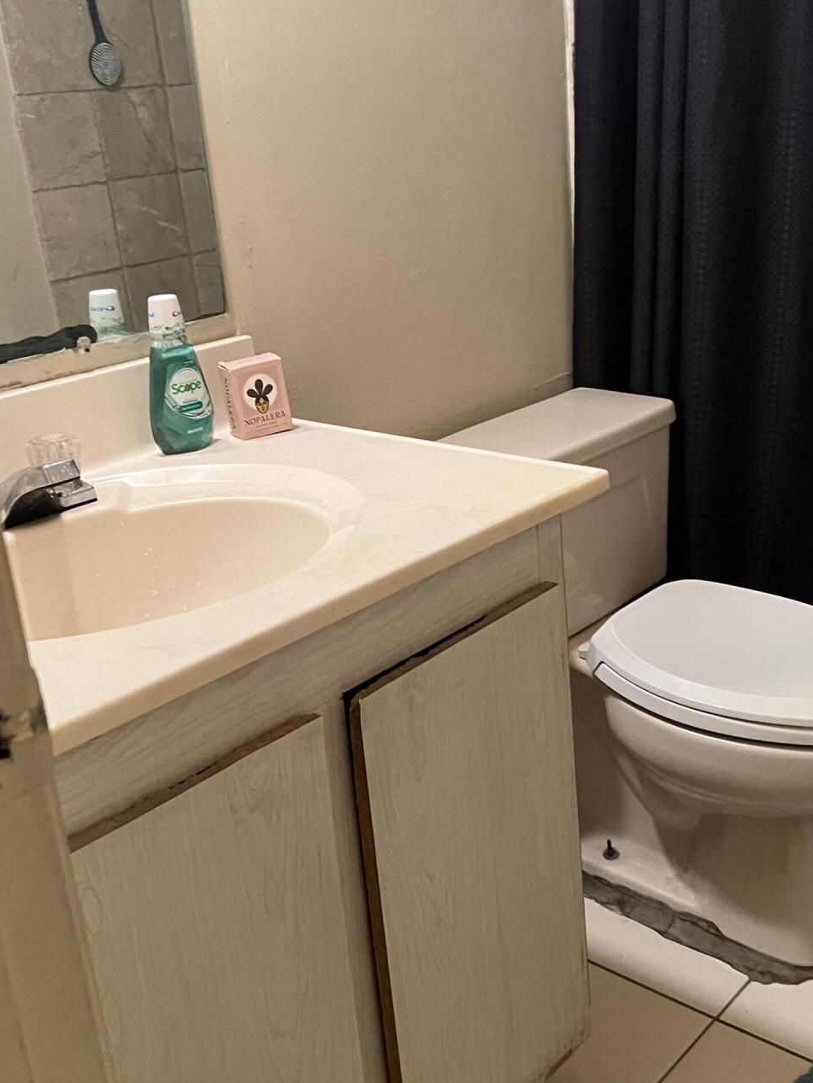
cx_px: 501
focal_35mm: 41
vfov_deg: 45.8
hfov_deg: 35.0
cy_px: 535
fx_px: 1284
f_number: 1.5
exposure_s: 1/40
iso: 400
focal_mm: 5.7
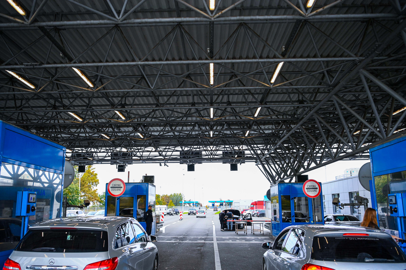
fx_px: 338
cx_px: 203
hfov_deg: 61.9
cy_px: 135
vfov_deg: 43.6
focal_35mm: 30
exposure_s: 1/1000
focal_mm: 30
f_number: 2.8
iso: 640
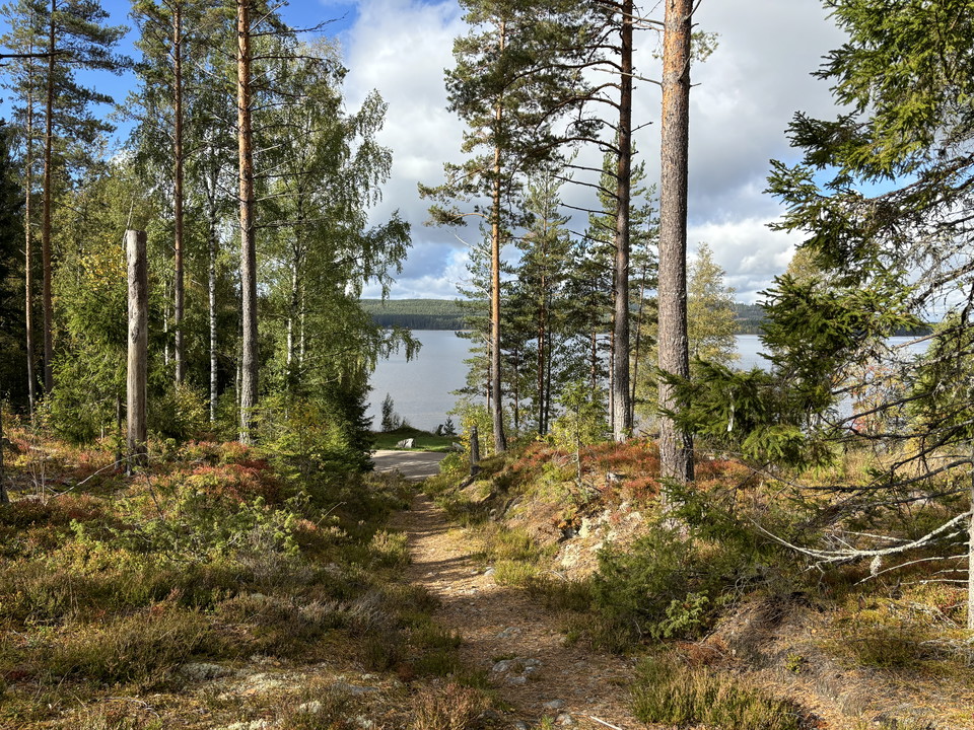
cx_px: 487
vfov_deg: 53.1
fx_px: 732
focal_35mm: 26
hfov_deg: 67.3
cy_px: 365
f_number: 1.6
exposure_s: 1/1590
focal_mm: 5.96
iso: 50
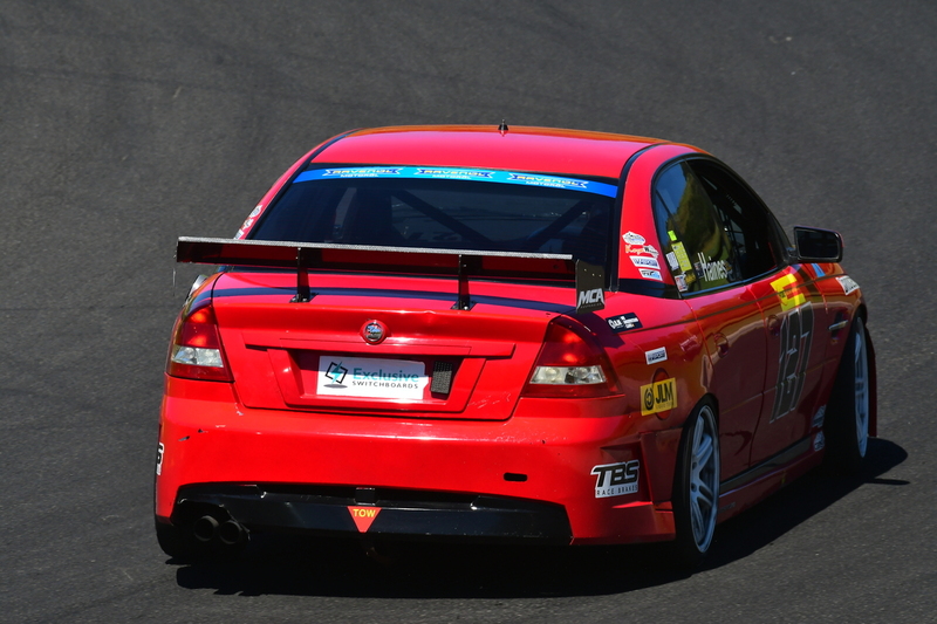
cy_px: 312
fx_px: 16393
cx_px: 468
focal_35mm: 630
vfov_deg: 2.2
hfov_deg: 3.3
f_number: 13
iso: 500
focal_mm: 420
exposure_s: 1/640
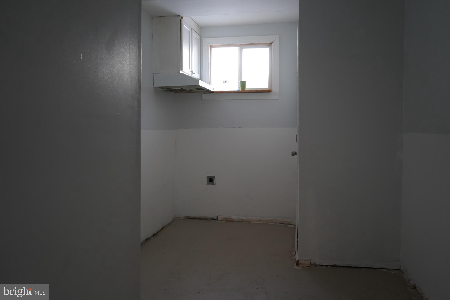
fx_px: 362
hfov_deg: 63.7
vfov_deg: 45.0
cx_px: 225
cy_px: 150
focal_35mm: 29
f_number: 4
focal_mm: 29
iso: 1600
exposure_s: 1/160
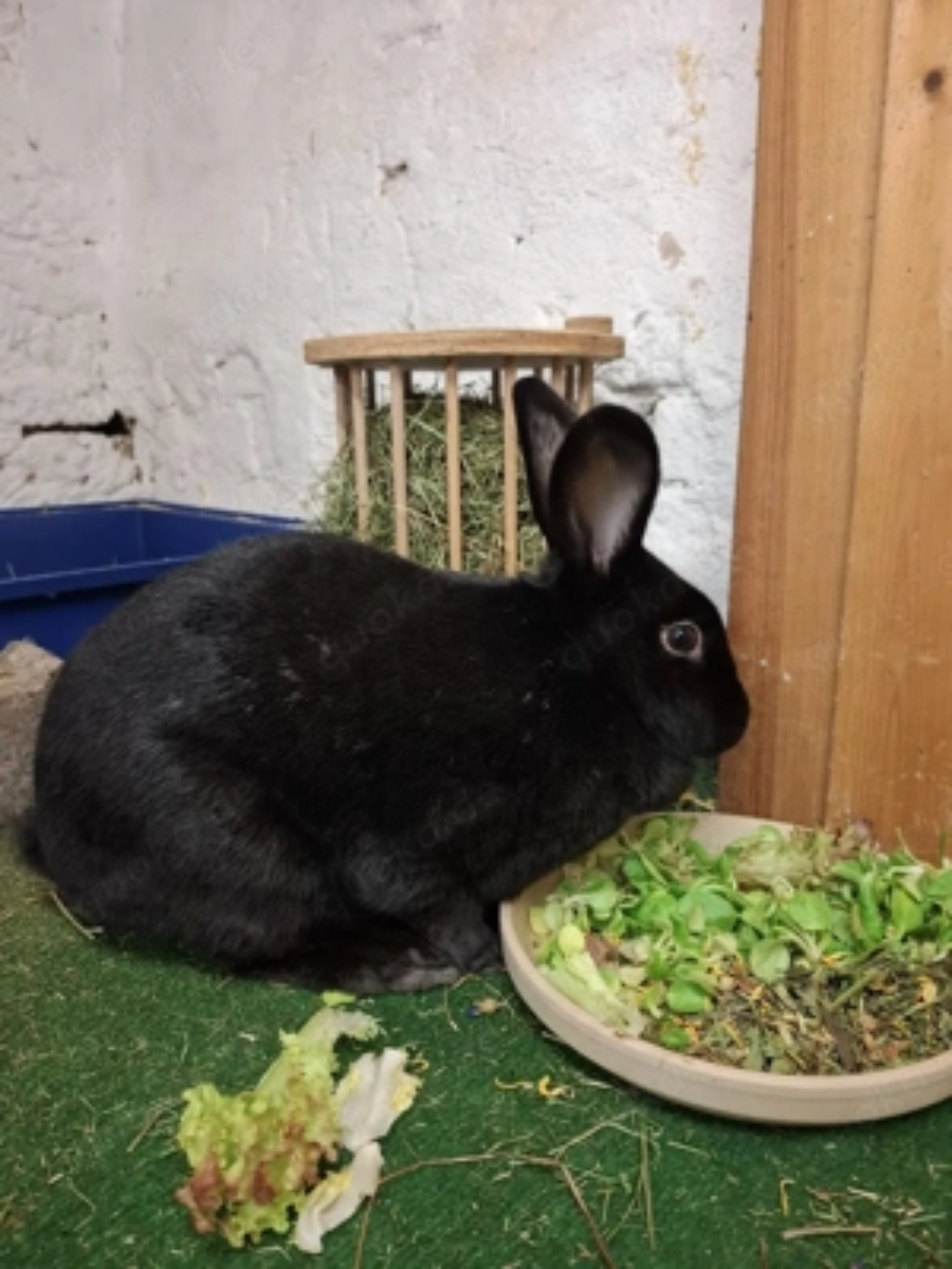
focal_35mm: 23
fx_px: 843
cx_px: 476
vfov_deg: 73.9
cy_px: 634
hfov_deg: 58.9
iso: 250
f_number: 1.8
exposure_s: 1/33
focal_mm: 5.54
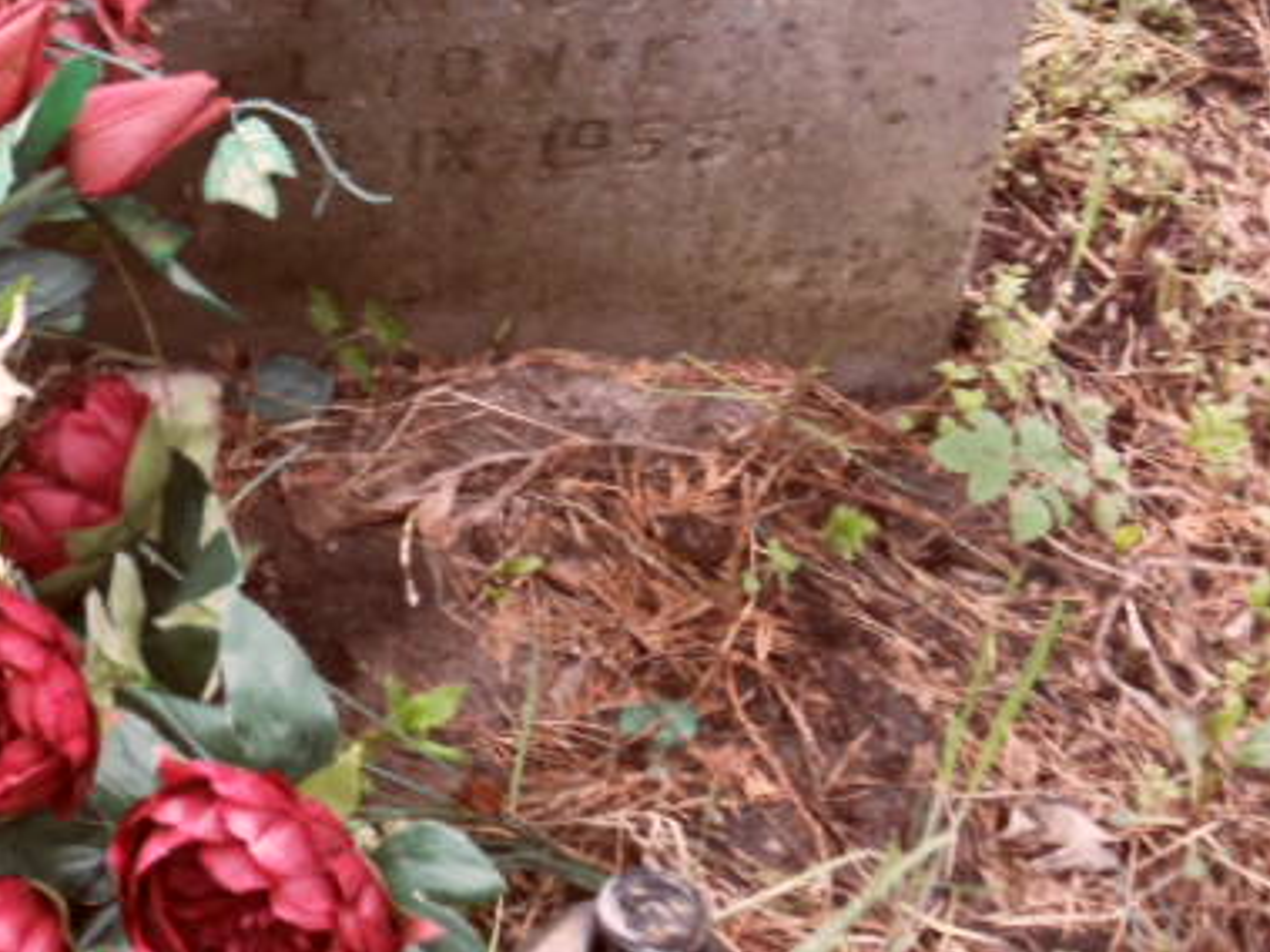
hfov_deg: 18.1
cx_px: 258
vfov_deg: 13.5
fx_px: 3961
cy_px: 44
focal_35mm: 108
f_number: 3.6
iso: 120
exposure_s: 1/45
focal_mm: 6.5
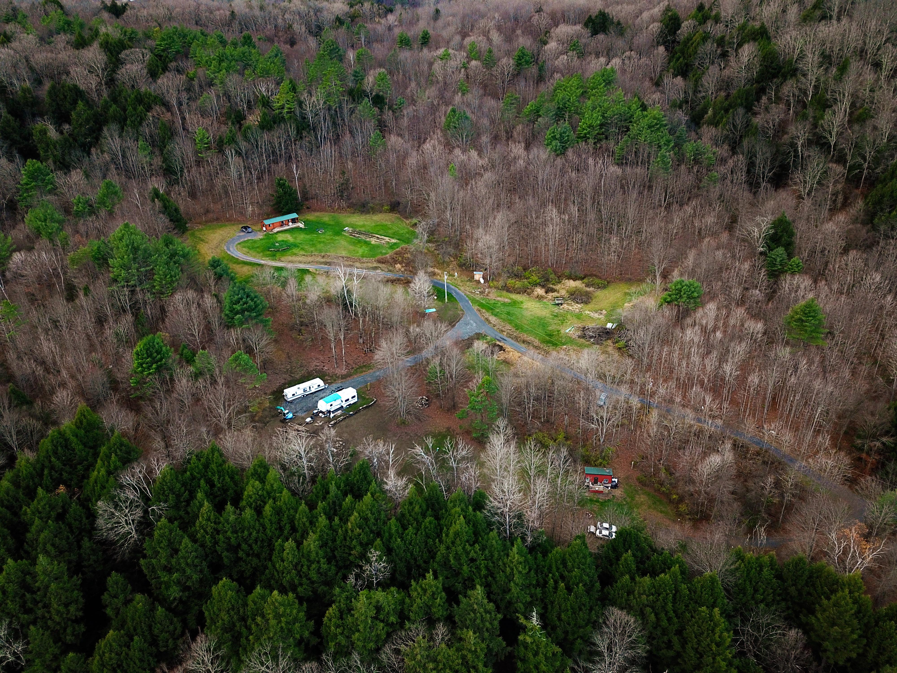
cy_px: 336
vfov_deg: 53.1
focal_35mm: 26
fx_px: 674
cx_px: 448
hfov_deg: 67.3
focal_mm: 4.73
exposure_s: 1/250
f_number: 2.2
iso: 100
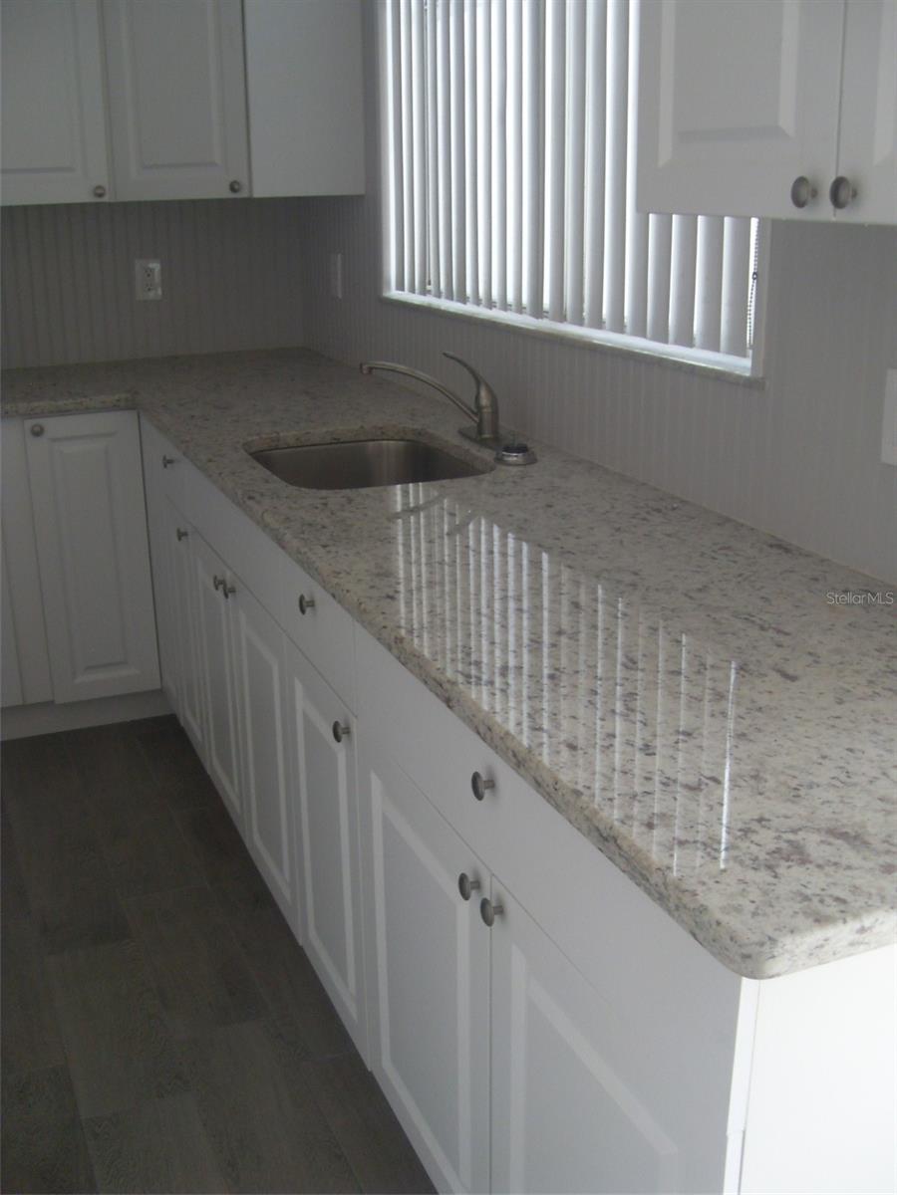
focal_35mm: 37
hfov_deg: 38.7
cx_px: 448
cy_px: 598
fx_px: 1278
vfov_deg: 50.1
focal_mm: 6.3
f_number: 2.8
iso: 100
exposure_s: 1/60
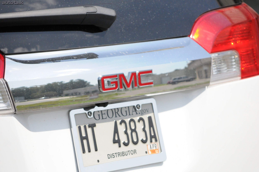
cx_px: 130
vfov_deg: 7.3
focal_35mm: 188
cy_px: 86
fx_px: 1347
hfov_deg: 11.0
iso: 2000
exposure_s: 1/6400
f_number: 7.1
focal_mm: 125
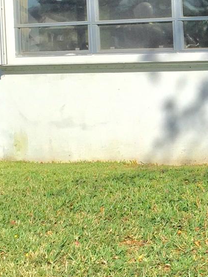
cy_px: 65
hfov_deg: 13.7
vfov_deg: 18.9
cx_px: 280
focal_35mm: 103
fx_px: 826
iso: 32
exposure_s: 1/3300
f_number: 2.2
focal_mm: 4.15
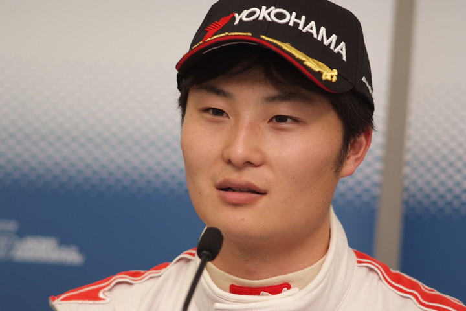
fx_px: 3495
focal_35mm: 270
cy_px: 156
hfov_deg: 7.6
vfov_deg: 5.1
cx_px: 233
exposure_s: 1/250
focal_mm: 180
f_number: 2.8
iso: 400
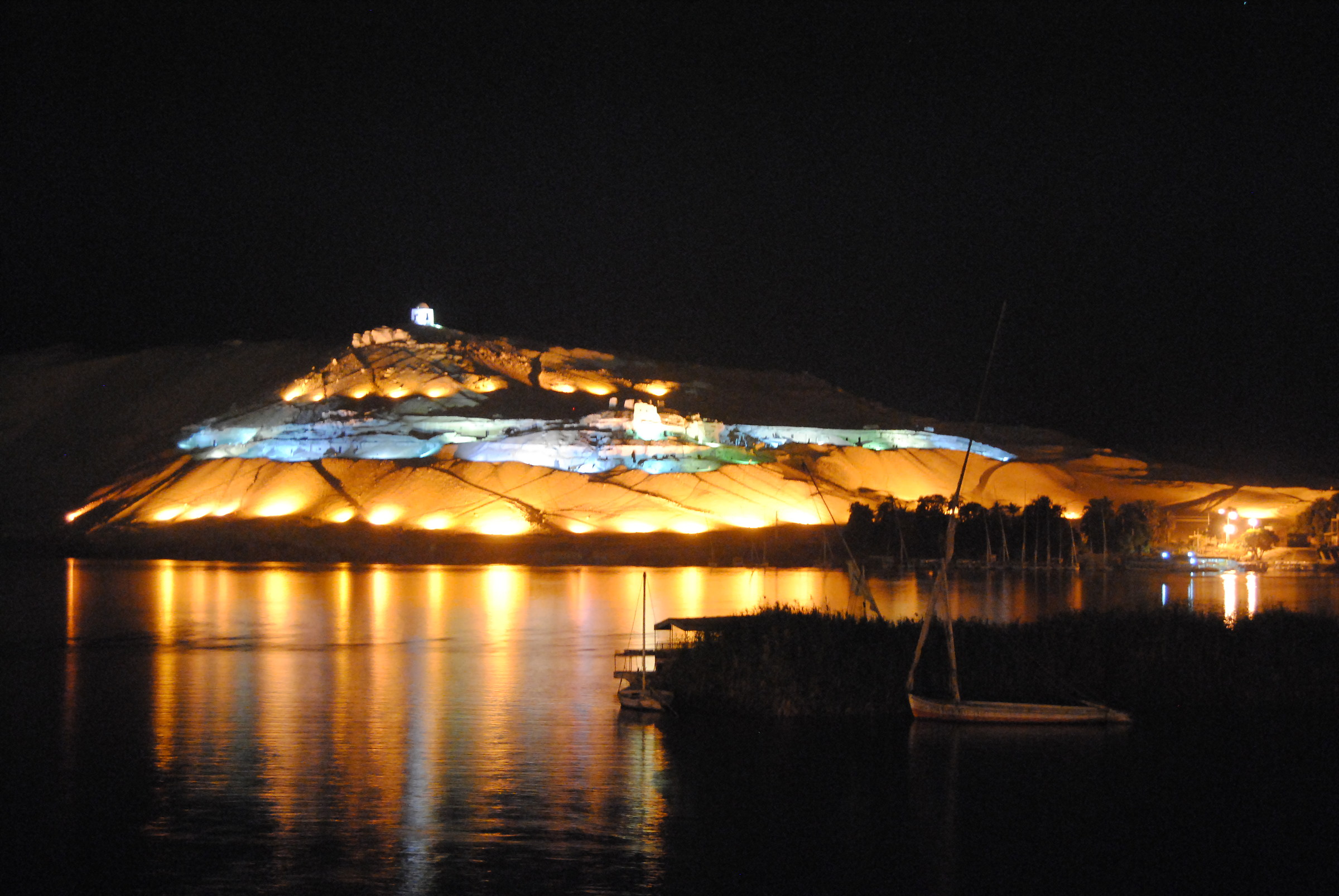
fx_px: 2234
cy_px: 448
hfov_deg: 33.4
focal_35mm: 60
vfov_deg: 22.7
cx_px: 670
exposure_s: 1.3
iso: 1600
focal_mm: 40
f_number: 5
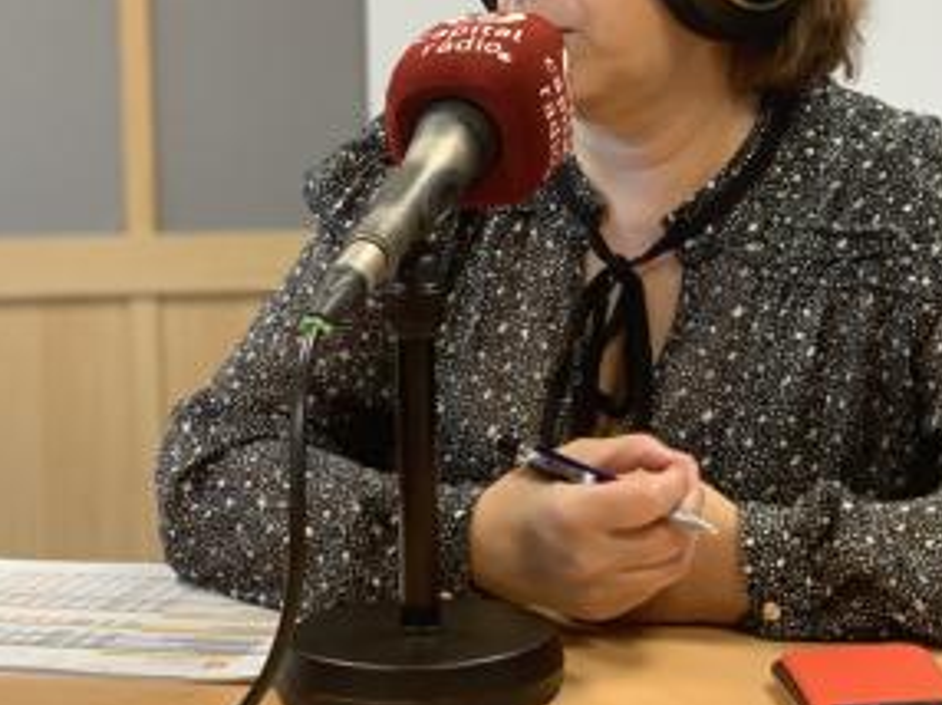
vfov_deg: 16.1
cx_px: 596
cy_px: 189
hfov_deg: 21.5
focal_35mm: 91
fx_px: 2474
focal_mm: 6
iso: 125
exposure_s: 1/50
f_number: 2.4
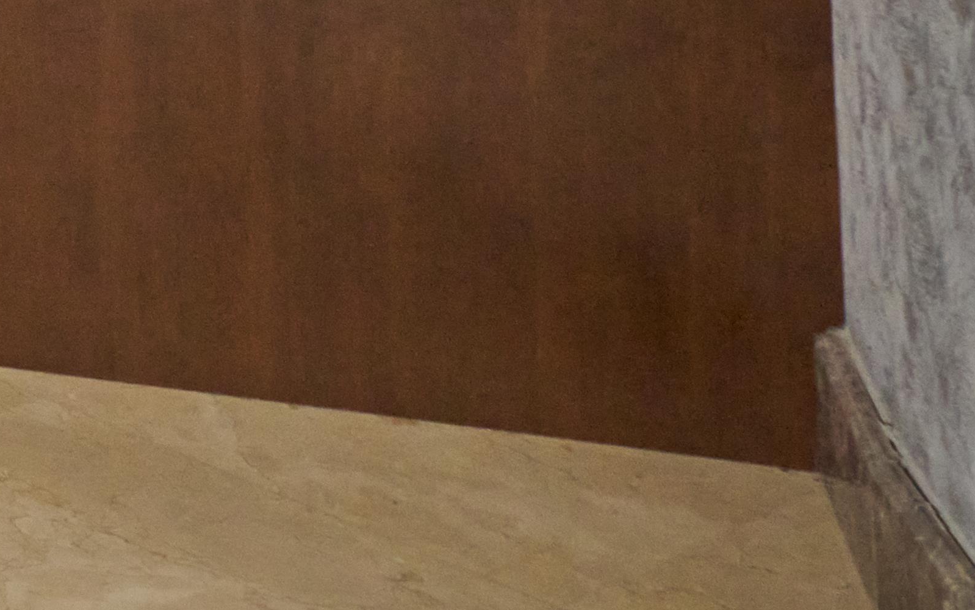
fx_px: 2578
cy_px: -960
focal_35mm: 97
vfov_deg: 10.9
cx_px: -1726
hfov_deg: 12.5
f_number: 5
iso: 800
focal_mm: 16
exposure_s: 1/20
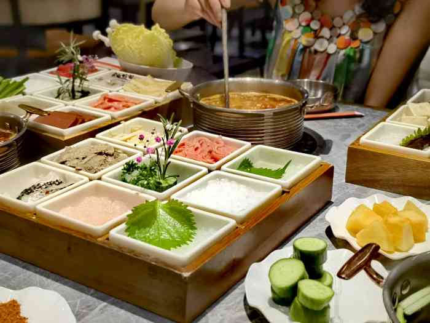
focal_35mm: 54
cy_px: 162
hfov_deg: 35.5
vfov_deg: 27.0
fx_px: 671
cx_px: 215
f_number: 4
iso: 100
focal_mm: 5.58
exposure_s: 1/100
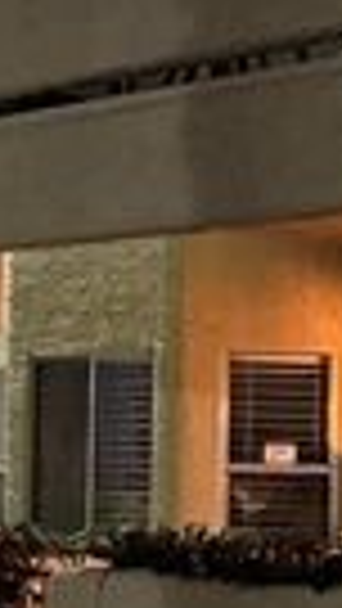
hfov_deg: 8.6
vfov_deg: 16.6
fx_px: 2078
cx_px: 814
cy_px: 444
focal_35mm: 129
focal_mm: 6.76
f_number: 1.78
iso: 1600
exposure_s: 1/30
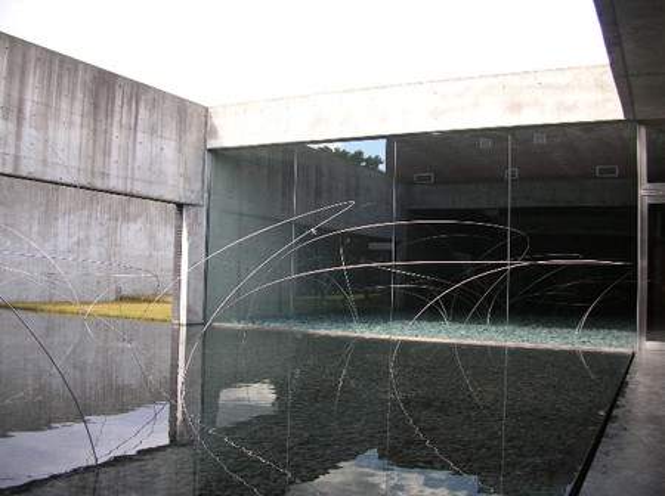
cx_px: 332
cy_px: 248
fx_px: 671
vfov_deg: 40.6
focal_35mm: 35
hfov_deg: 52.7
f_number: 2.8
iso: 50
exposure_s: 1/153
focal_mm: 5.8
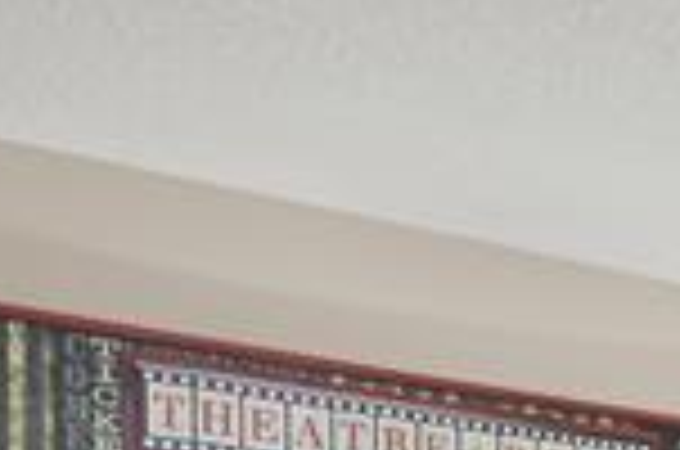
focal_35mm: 102
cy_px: 878
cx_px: 1585
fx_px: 1923
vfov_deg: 12.0
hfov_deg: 14.3
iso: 400
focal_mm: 10
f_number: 4.5
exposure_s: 1/13
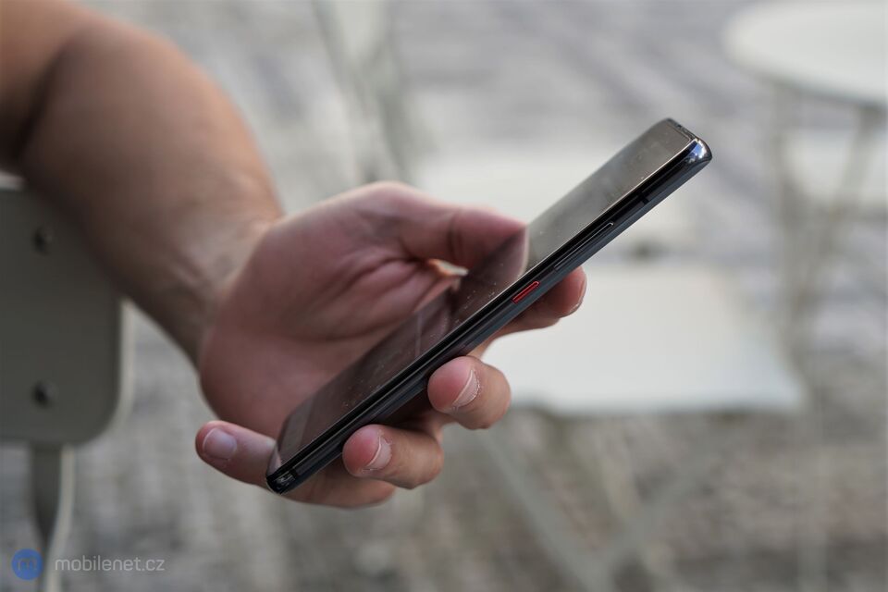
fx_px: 1258
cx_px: 444
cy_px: 296
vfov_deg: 26.5
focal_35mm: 51
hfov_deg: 38.9
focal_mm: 51
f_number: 4
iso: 160
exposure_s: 1/200
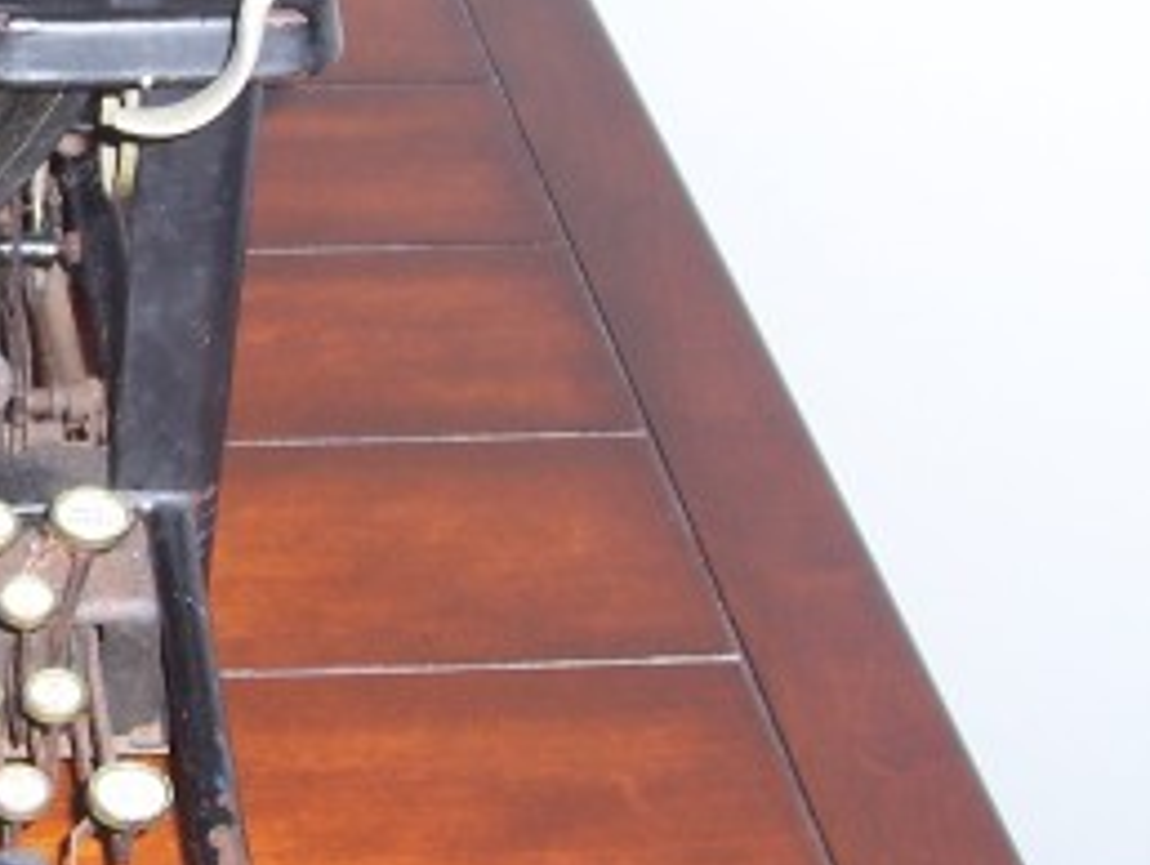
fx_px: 2693
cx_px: -245
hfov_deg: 22.2
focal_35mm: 81
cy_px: 227
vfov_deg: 18.1
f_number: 2.7
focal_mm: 5.6
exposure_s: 1/60
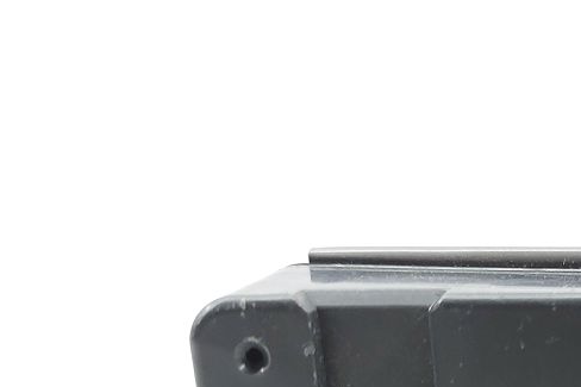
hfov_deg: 24.8
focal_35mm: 71
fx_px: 1145
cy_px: 528
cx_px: 752
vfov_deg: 17.7
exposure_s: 1/50
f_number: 1.8
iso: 160
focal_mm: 5.23
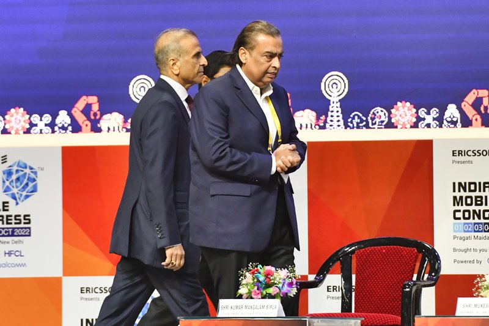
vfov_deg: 6.9
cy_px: 163
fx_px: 2716
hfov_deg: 10.3
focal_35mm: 200
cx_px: 244
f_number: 3.5
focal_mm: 200
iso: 1600
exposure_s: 1/400
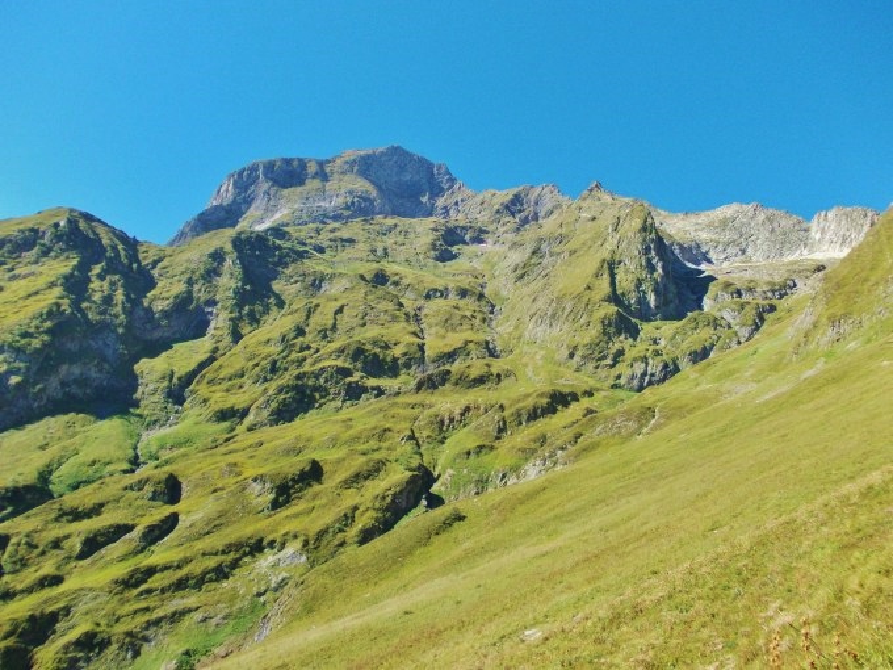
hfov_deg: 63.4
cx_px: 446
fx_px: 722
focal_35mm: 28
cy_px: 335
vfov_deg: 49.7
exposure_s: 1/400
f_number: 2.7
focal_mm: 4
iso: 80
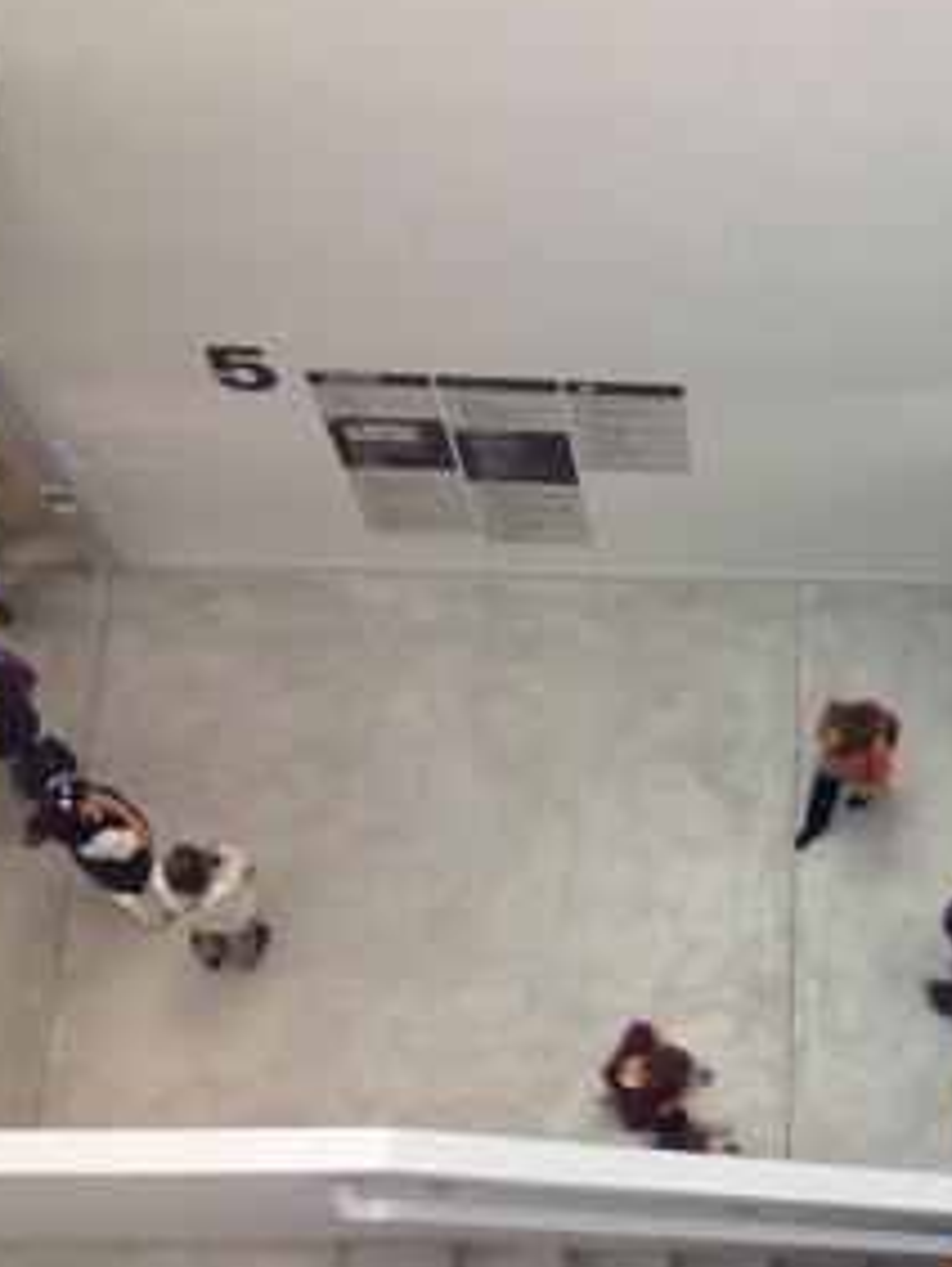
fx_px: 2270
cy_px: 780
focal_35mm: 62
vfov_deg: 31.1
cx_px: 1055
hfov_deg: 22.3
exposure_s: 1/20
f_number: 2.4
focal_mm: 4.28
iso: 50
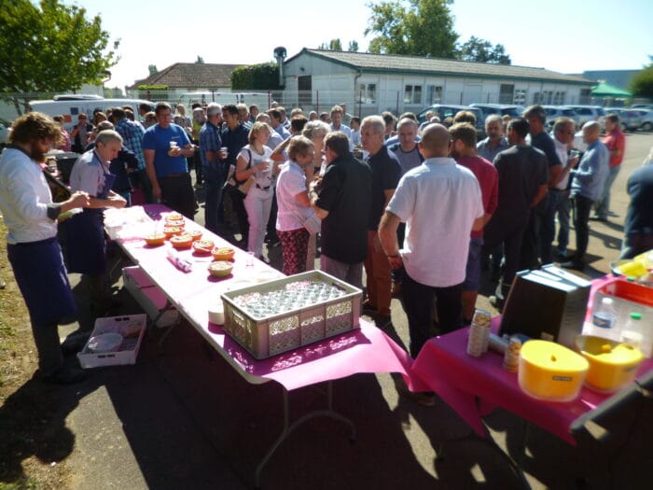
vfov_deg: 56.8
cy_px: 245
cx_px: 326
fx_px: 453
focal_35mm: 24
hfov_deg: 71.6
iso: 100
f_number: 2.5
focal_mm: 4.3
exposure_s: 1/800
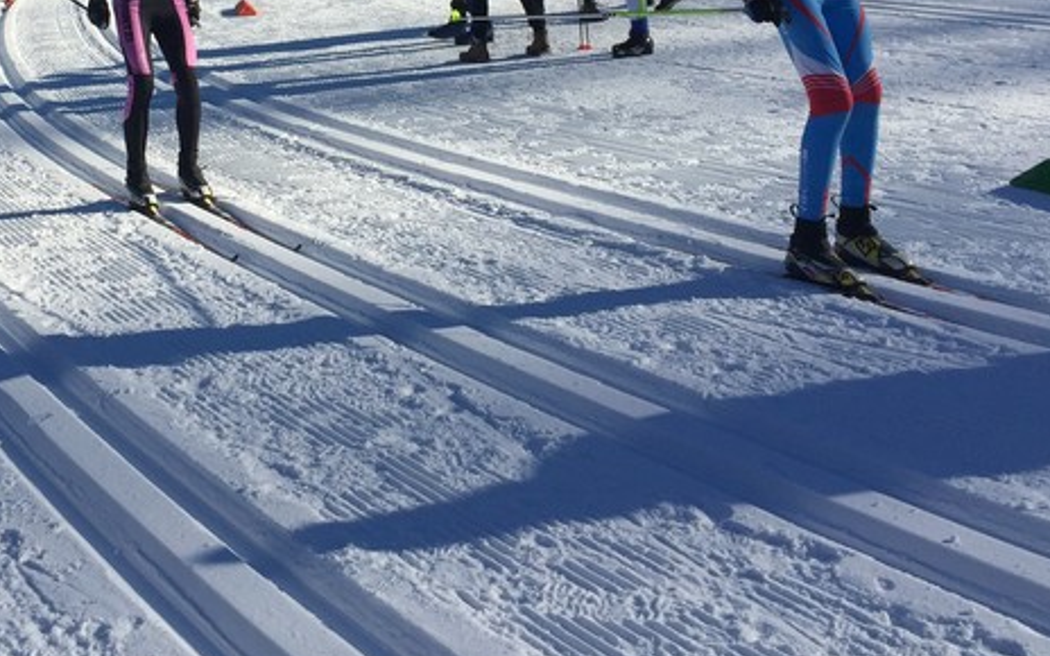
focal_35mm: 53
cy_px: 25
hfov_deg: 37.3
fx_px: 1517
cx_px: 272
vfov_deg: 23.5
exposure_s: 1/3968
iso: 32
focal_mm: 4.15
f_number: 2.2
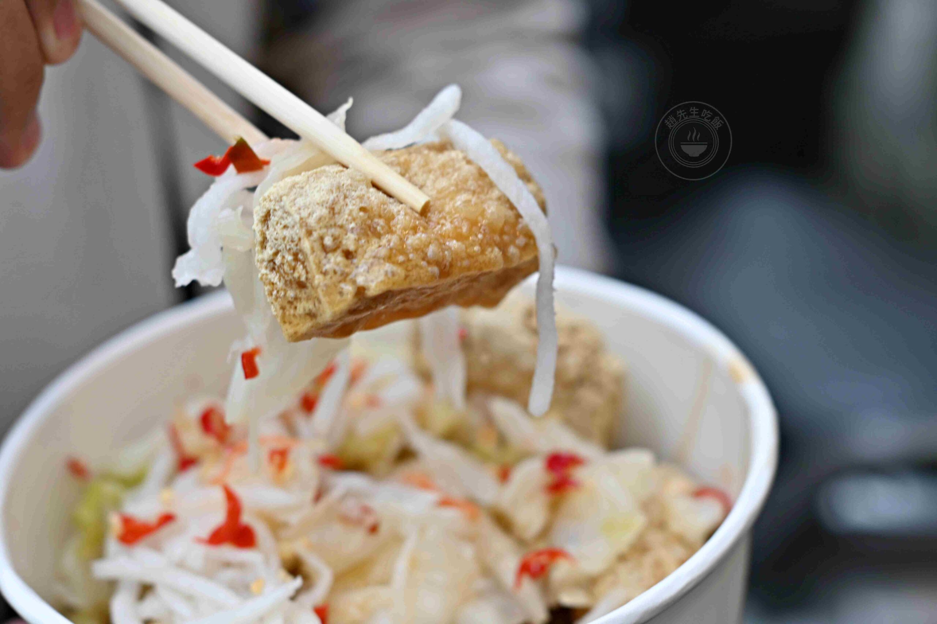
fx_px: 1952
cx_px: 468
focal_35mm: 75
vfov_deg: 18.2
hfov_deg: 27.0
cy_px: 312
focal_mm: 50
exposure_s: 1/200
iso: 100
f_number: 3.2
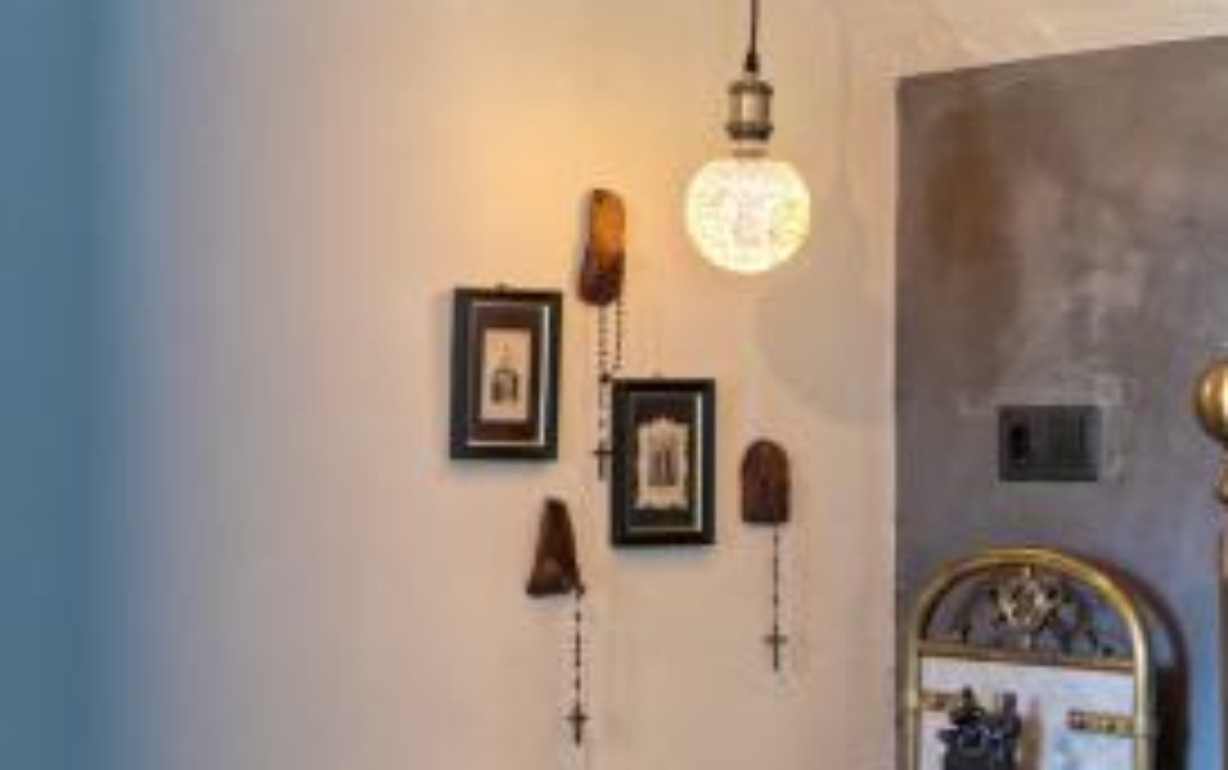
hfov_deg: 18.6
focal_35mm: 112
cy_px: 439
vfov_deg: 11.7
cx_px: 450
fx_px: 3751
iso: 4000
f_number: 1.8
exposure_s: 1/100
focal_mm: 50
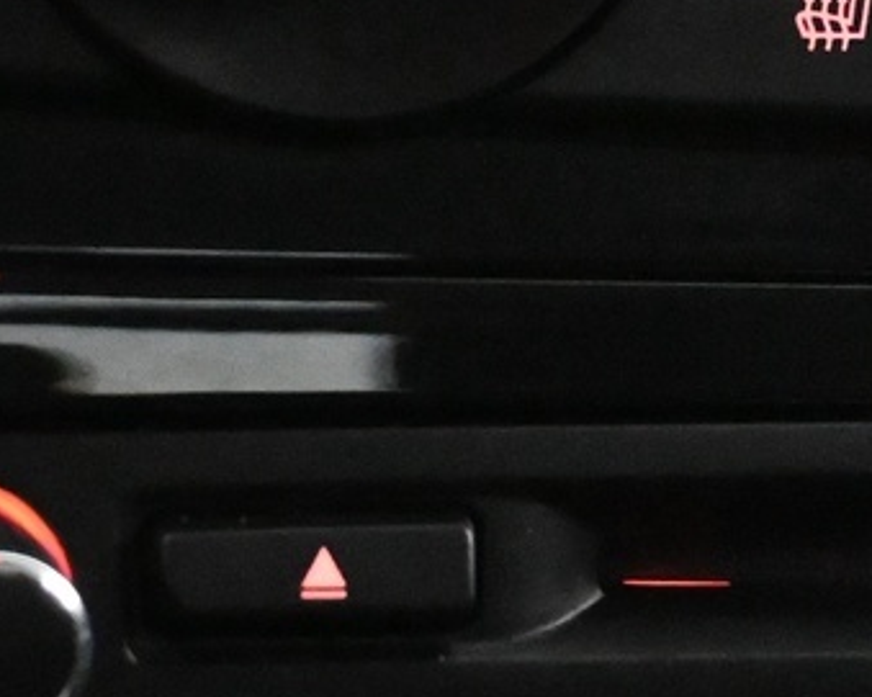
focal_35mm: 195
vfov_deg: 7.9
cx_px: 1003
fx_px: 5037
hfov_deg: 9.8
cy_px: 249
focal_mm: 29
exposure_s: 1/50
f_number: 4.8
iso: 14400
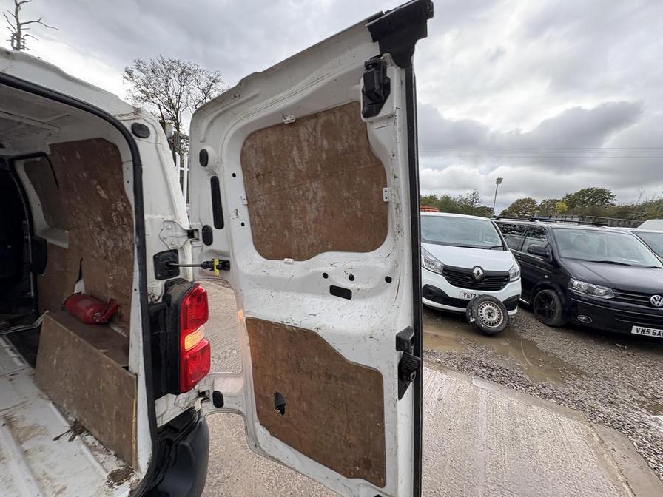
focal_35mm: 14
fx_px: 268
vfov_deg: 85.7
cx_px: 332
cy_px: 248
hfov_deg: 102.1
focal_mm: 2.22
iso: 40
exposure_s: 1/99
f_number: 2.2
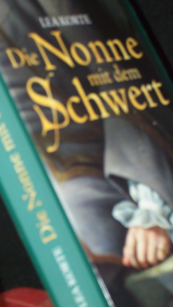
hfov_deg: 10.8
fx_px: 913
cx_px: 62
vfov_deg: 19.1
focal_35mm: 112
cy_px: 154
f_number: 4.6
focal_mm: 16.8
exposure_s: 1/100
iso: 160
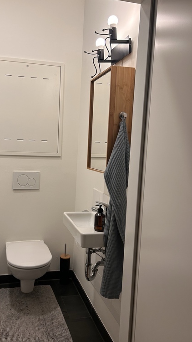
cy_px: 174
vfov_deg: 66.1
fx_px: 262
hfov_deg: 39.7
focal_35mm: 29
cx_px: 63
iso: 80
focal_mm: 5.7
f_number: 1.5
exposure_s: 1/100
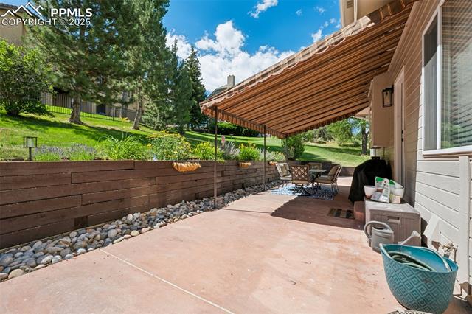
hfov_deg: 100.4
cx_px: 236
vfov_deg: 77.3
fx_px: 197
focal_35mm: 15
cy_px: 157
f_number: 11
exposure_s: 1/50
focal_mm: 15
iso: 100
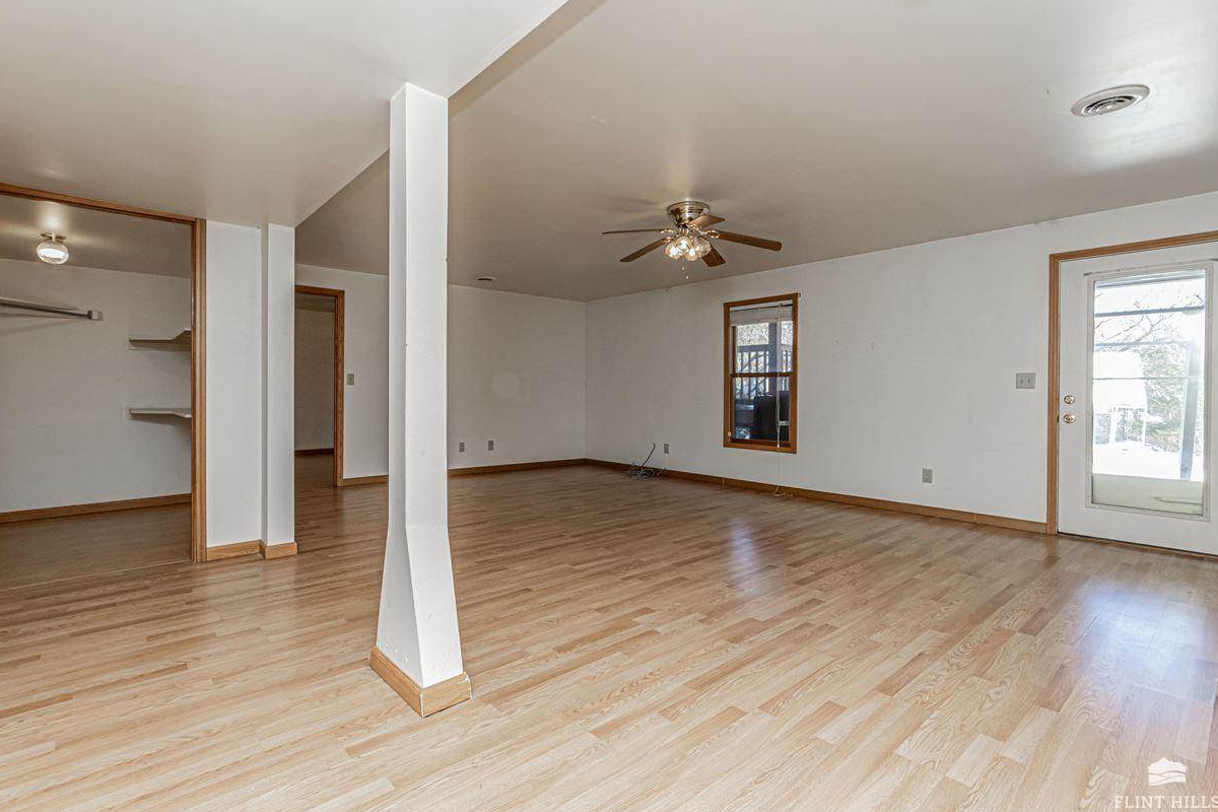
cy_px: 403
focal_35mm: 16
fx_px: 541
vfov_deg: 73.7
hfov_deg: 96.7
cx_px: 581
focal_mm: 10
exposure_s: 1/60
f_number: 10
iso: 1100
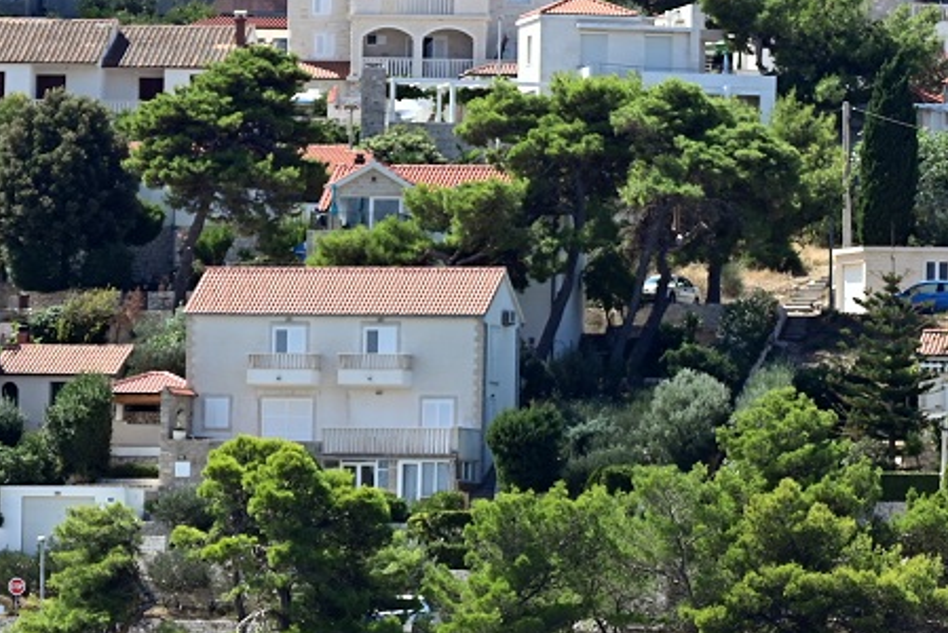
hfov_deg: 5.1
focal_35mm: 405
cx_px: 855
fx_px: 10671
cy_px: 309
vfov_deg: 3.4
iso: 200
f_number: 5
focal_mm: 140
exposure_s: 1/1000
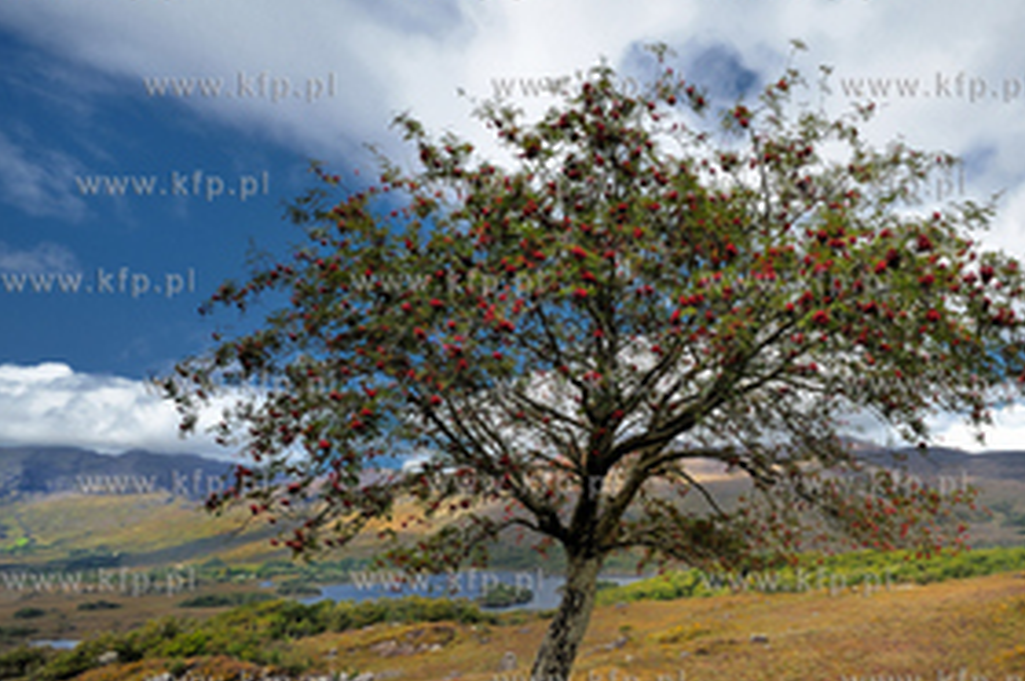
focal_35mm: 20
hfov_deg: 80.0
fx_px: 569
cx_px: 718
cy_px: 432
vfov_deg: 60.9
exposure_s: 1/320
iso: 200
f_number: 9
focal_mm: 14
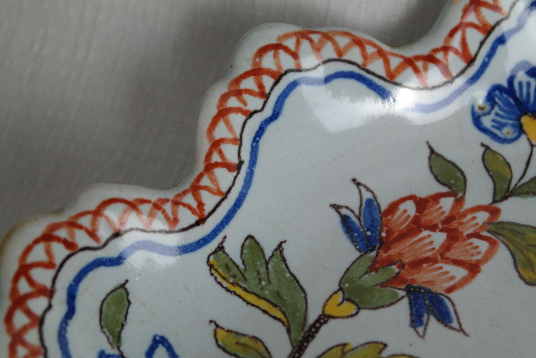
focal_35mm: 77
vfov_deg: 17.7
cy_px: 179
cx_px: 268
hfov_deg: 26.3
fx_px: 1146
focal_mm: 50
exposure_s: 1/80
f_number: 5.6
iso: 800
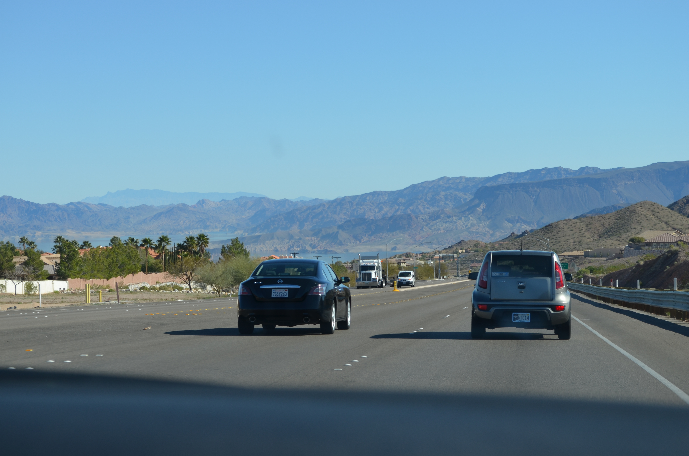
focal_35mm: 82
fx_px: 1576
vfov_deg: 16.5
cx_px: 344
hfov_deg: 24.7
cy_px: 228
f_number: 8
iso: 110
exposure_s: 1/250
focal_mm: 55
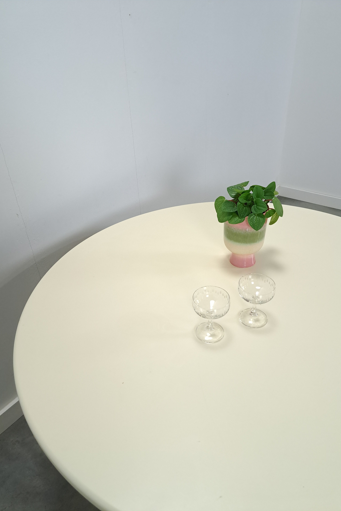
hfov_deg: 51.3
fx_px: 355
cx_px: 175
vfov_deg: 71.5
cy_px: 256
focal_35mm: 25
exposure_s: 1/101
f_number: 1.8
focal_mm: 5.23
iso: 400
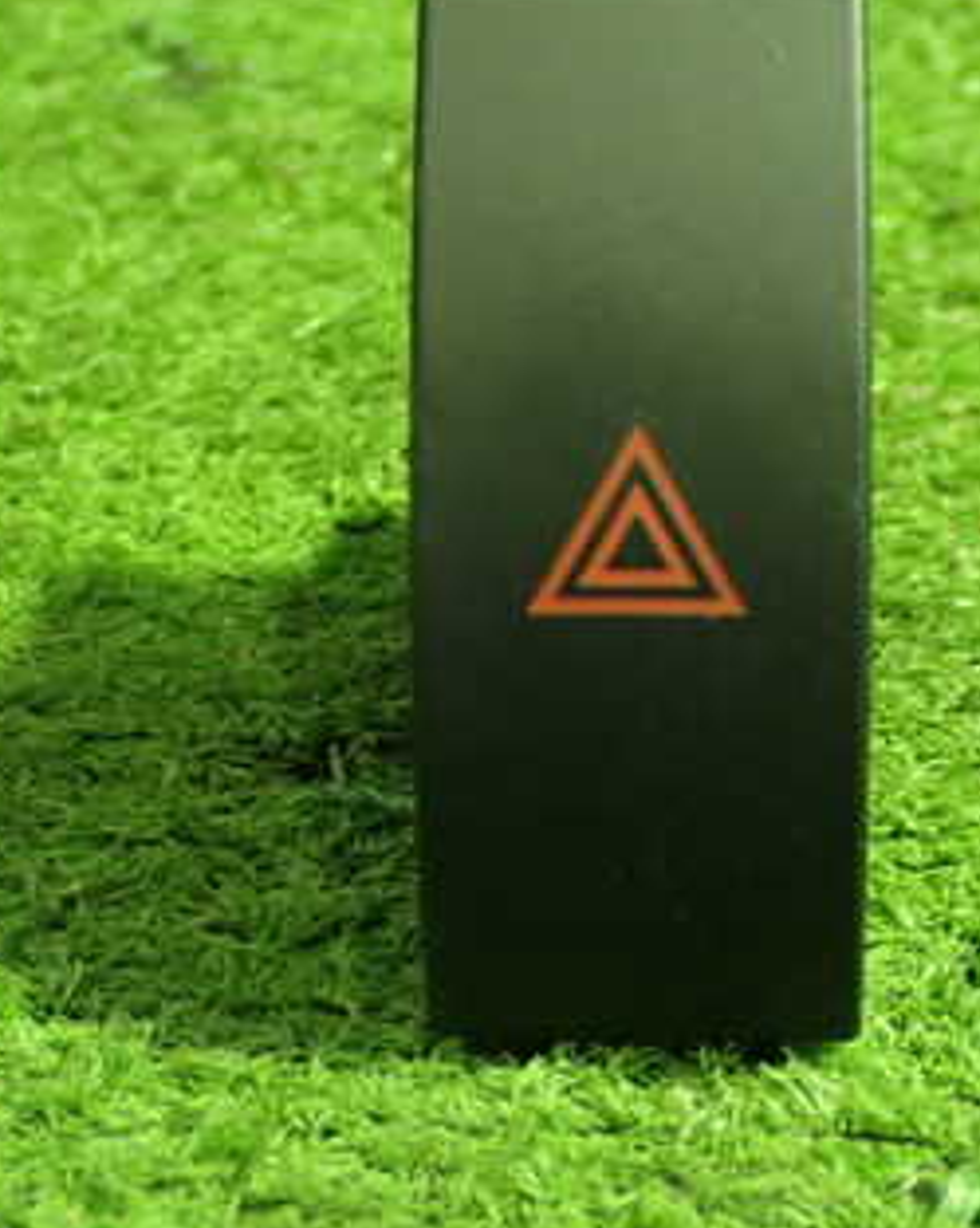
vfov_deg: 20.4
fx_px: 3413
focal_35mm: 94
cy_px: 547
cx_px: 555
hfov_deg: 16.3
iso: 800
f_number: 3.2
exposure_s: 1/20
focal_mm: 9.01
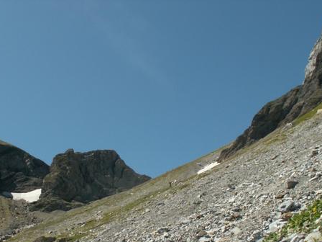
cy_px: 171
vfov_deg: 28.8
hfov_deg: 38.0
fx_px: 465
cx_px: 121
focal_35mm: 50
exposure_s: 1/200
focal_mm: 5.86
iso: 50
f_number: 6.3
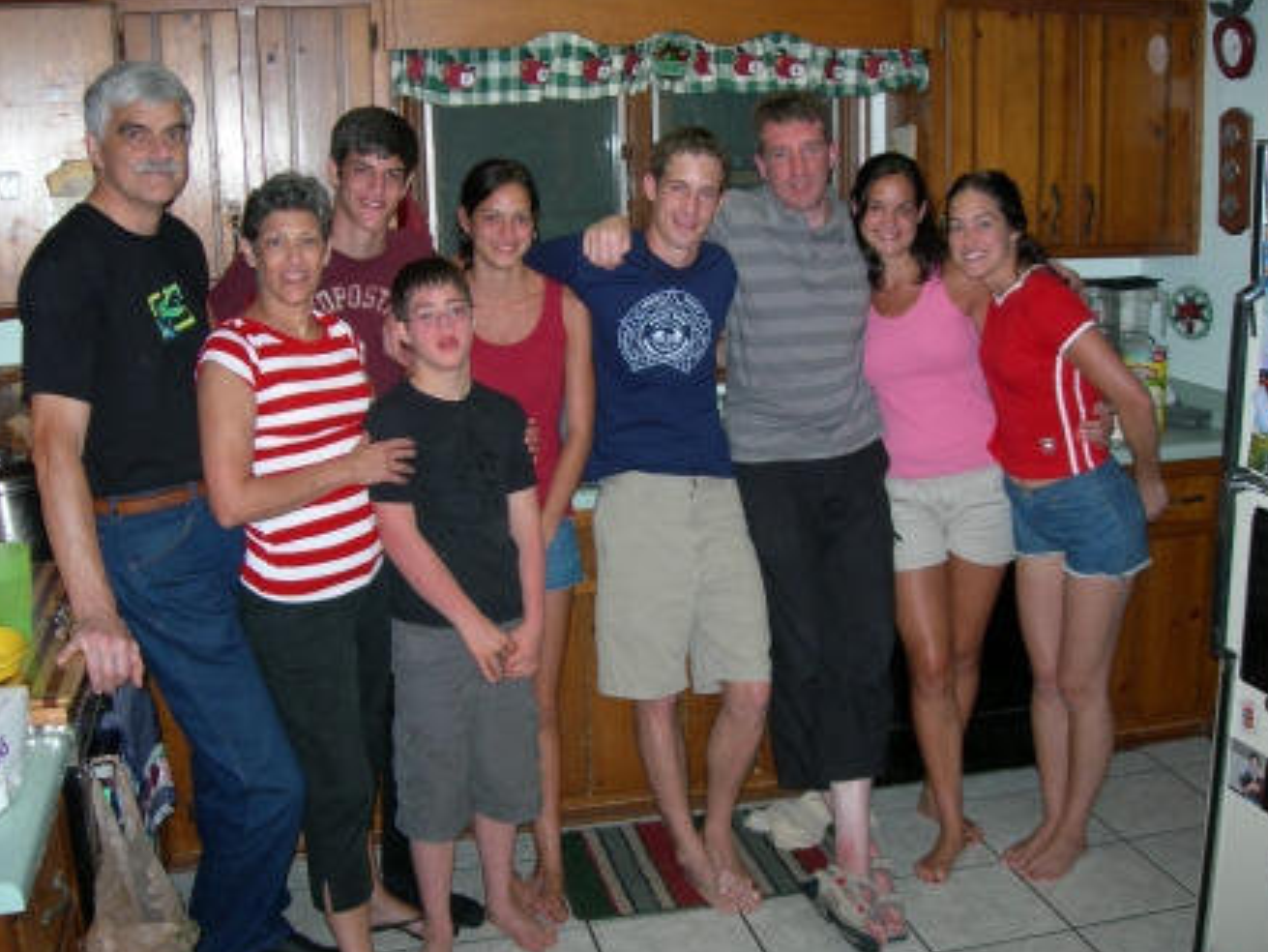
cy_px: 469
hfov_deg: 46.8
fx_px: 1466
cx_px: 656
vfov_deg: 36.0
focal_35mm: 40
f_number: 2.8
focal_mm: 7.8
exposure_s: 1/60.1
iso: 96
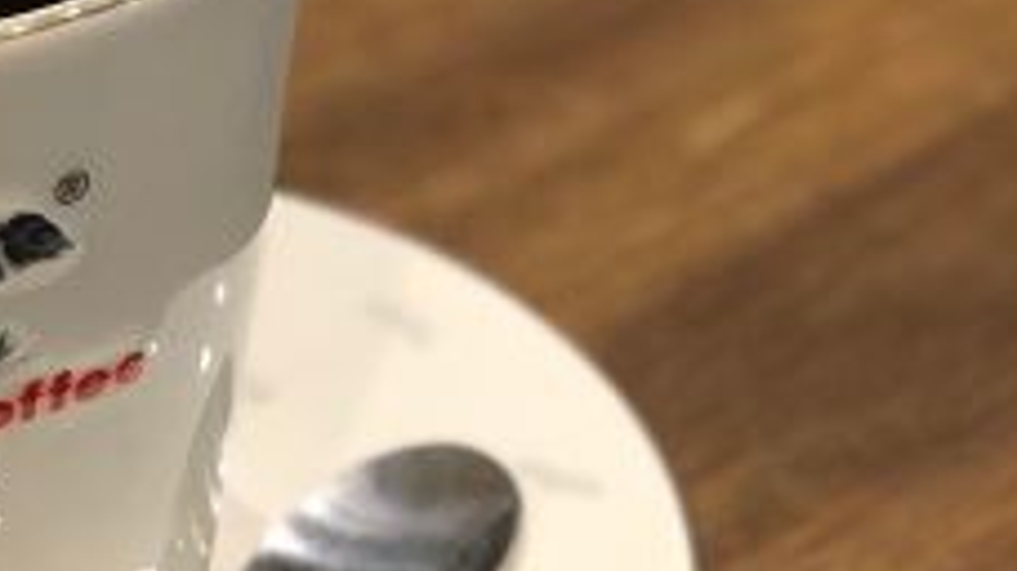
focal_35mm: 174
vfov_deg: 7.0
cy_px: 245
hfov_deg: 12.1
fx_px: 4690
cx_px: -141
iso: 160
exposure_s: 1/14
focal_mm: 6
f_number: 2.4
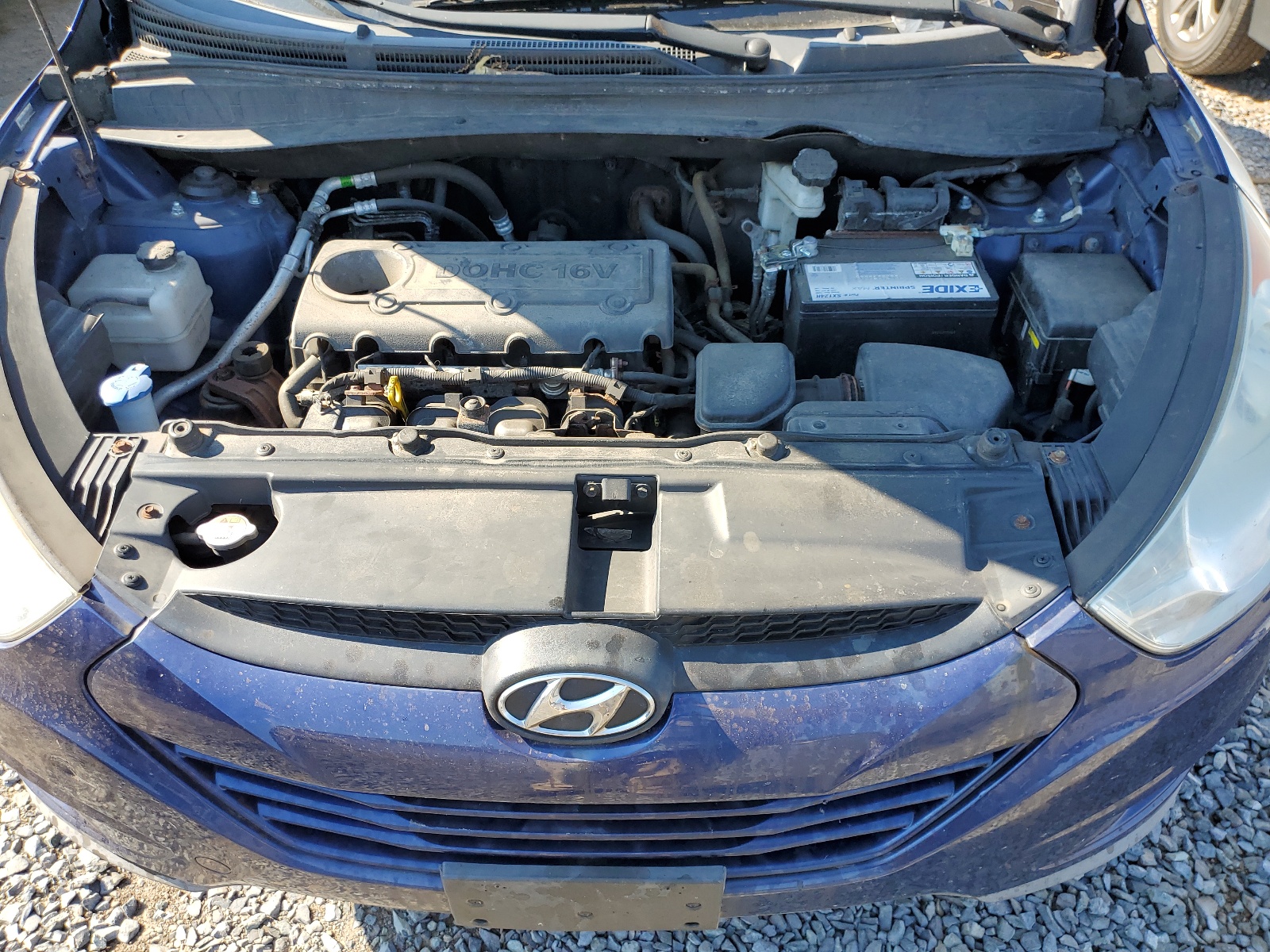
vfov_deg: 53.1
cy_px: 476
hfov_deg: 67.3
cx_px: 635
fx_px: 954
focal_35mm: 26
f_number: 1.5
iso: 50
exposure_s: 1/588
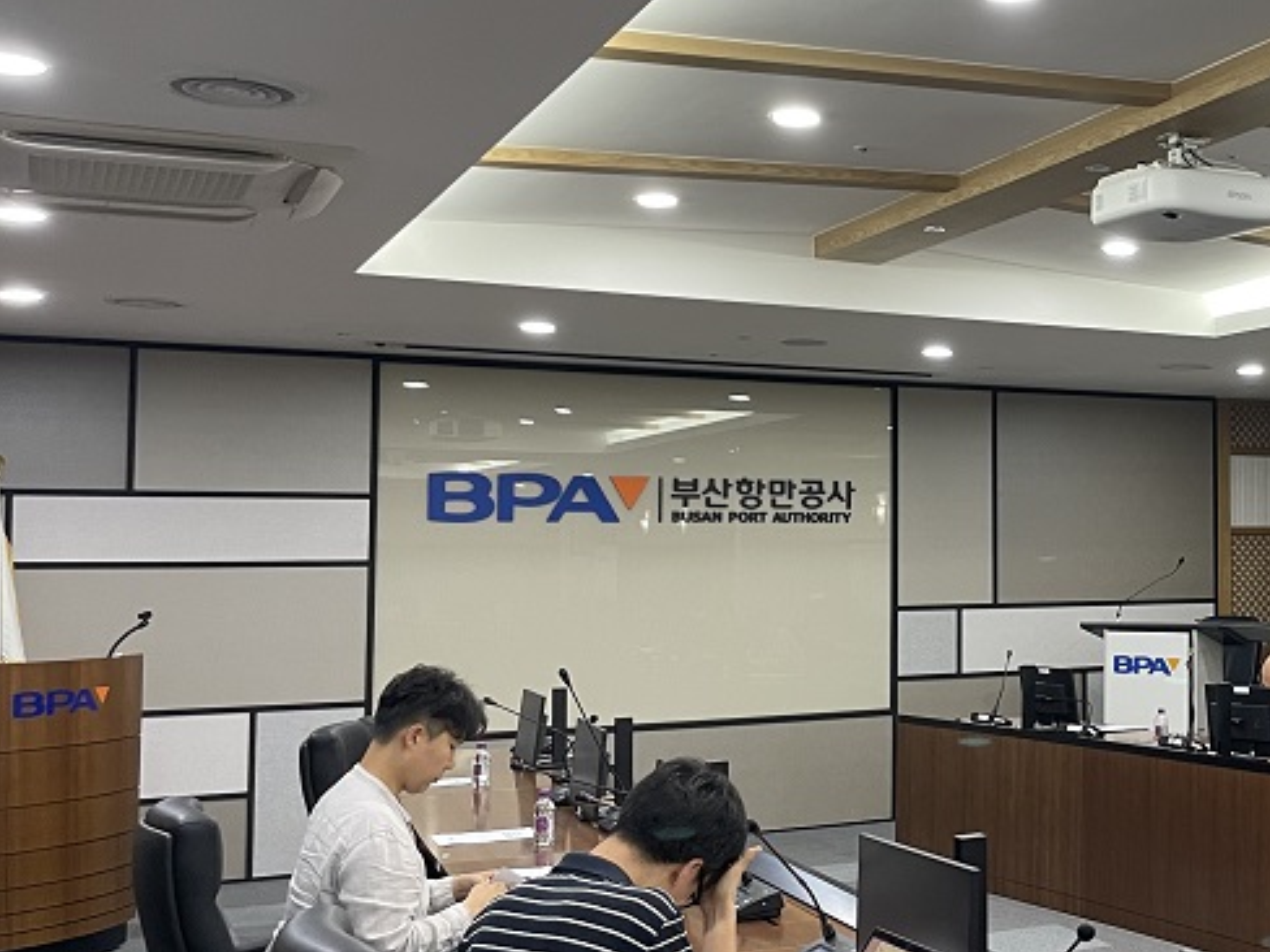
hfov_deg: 36.9
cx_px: 1166
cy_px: 459
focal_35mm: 48
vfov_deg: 30.3
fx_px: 1761
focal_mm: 4.2
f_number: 1.6
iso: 160
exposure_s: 1/60
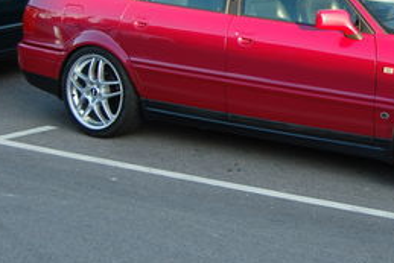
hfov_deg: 18.2
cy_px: 58
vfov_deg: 12.3
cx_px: 344
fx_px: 1215
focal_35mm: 111
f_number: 5.6
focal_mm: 30
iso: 200
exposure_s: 1/125
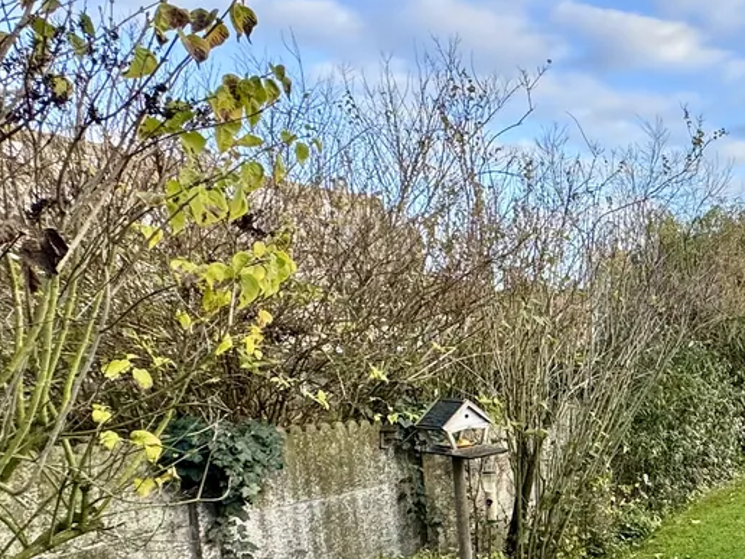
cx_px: 894
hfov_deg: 37.2
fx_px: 818
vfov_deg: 36.8
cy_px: 420
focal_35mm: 38
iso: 40
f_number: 2.2
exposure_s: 1/313
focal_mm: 2.22
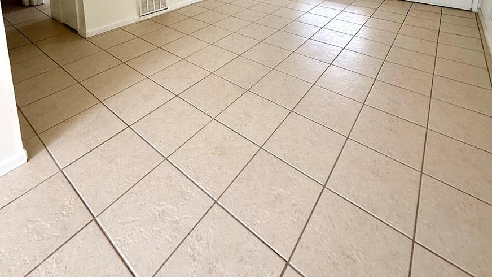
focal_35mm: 21
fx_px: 274
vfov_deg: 41.4
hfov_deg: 83.9
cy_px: -35
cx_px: 245
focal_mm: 2.22
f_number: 2.2
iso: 64
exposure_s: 1/198
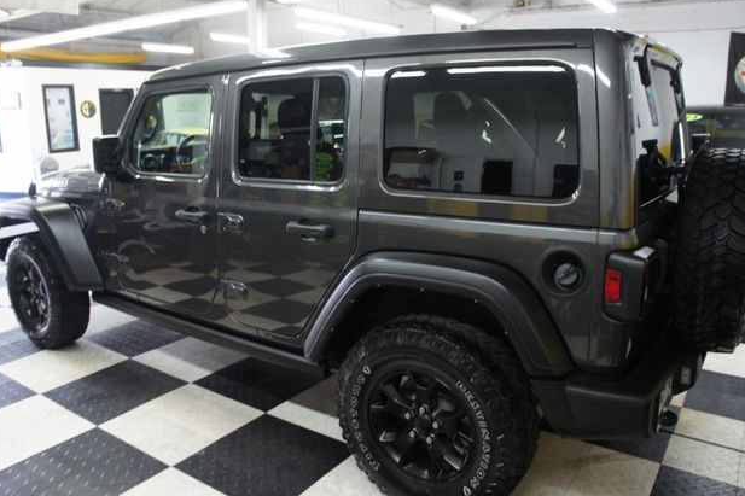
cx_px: 378
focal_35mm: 28
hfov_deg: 65.5
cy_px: 251
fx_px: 579
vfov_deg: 46.4
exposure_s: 1/80
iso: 1600
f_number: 3.5
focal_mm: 18
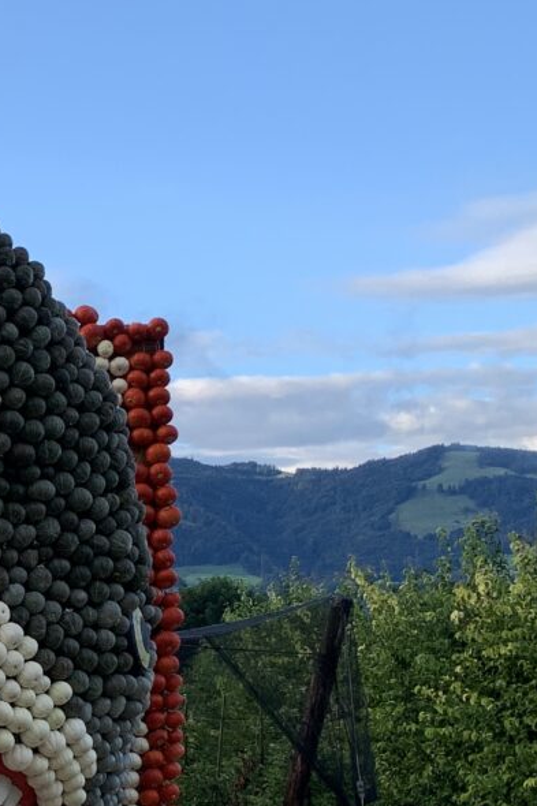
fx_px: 1970
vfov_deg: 22.9
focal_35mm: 88
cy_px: 598
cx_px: -258
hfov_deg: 14.5
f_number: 1.8
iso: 25
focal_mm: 4.25
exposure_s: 1/605
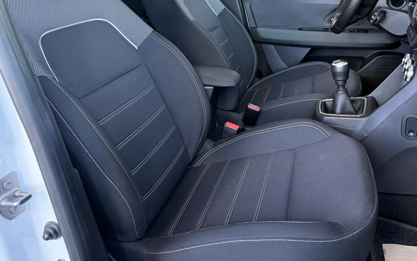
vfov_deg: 38.6
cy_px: 70
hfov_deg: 59.3
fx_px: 364
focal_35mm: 32
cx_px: 244
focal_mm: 6.76
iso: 200
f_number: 1.78
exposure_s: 1/63
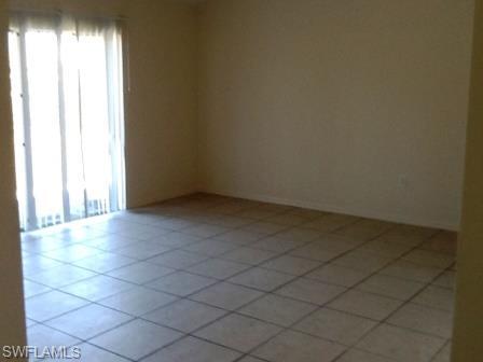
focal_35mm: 44
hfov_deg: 42.9
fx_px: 614
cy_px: 181
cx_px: 242
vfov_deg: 32.9
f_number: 2.4
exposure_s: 1/30
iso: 64
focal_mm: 2.03
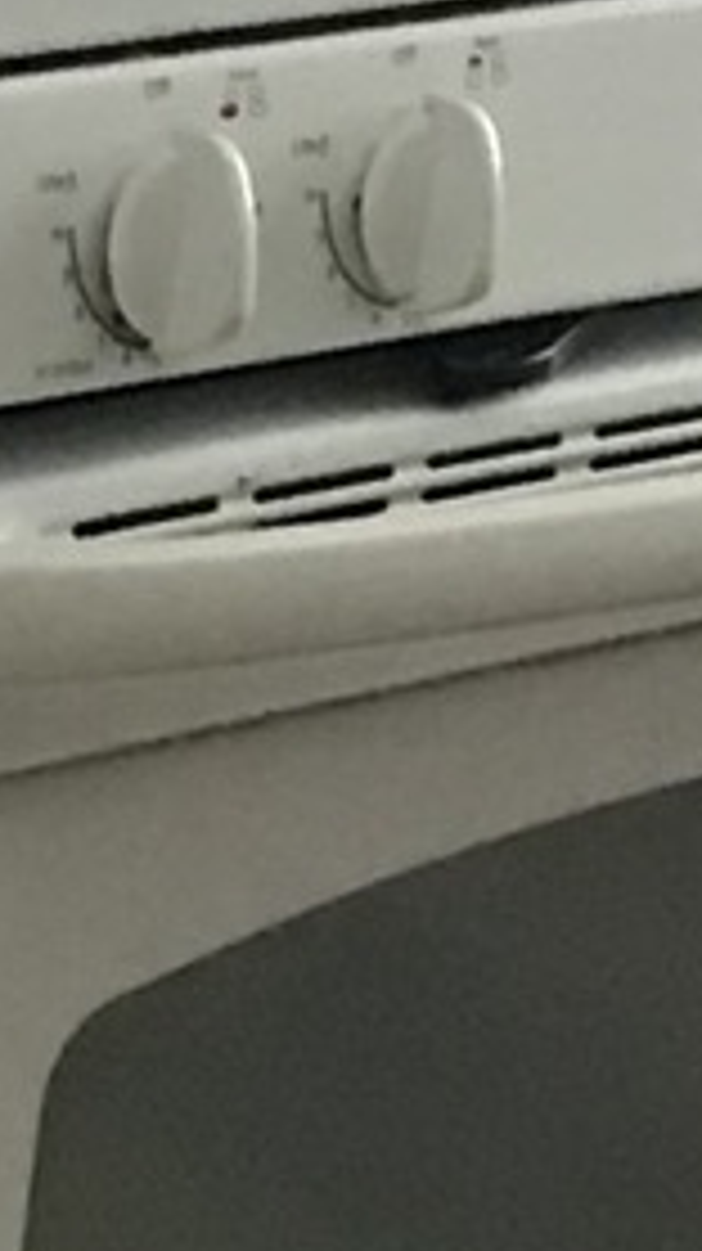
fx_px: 7459
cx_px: 302
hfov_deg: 5.4
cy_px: -554
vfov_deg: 9.4
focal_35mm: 225
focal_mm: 3.99
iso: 100
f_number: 1.8
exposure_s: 1/13
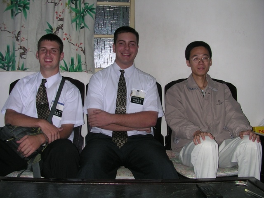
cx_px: 132
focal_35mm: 37
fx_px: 282
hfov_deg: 50.1
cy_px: 99
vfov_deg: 38.7
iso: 100
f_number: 2.7
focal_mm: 5.6
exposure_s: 1/60
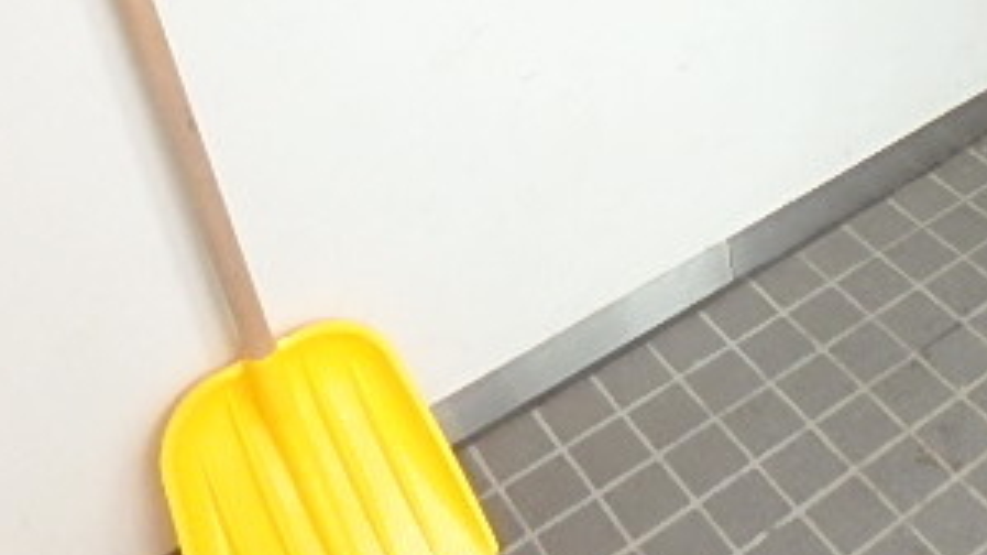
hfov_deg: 40.2
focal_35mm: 49
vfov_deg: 22.3
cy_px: -135
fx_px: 1282
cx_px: 805
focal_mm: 3.7
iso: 200
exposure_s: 1/30
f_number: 3.5
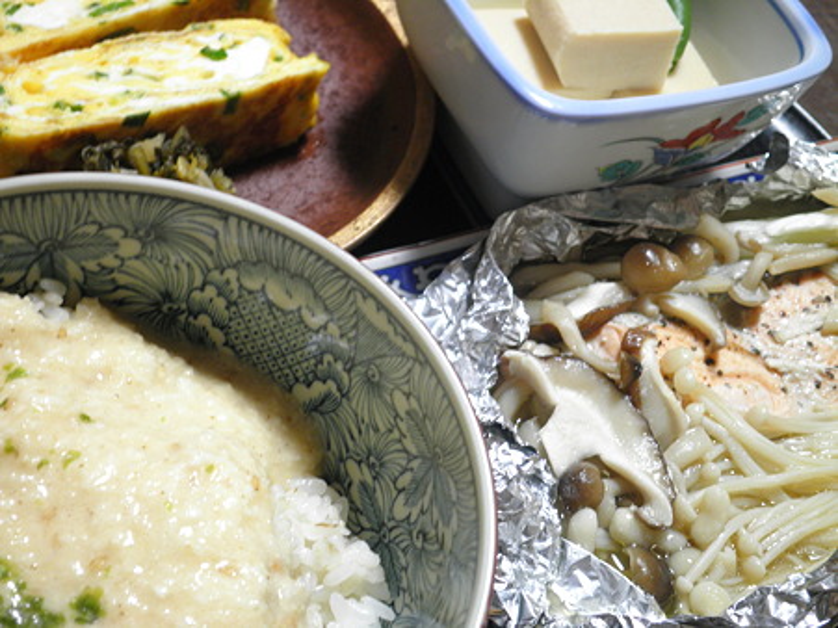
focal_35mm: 47
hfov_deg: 40.4
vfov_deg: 30.9
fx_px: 1137
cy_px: 314
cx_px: 419
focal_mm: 8.3
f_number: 3.4
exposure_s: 1/5
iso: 160
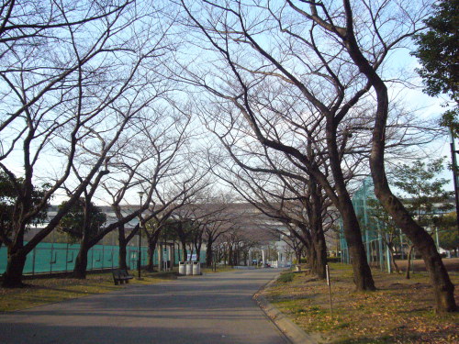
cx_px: 230
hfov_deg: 52.6
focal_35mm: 35
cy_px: 172
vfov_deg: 40.7
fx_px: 464
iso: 400
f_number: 6.3
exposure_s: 1/500
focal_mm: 5.7
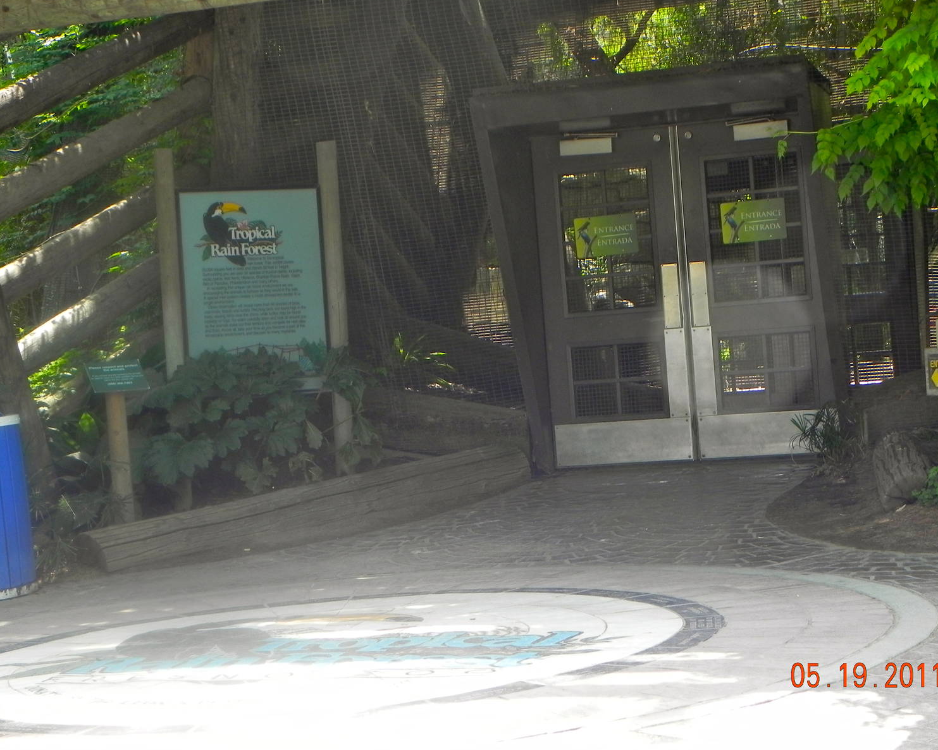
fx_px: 2193
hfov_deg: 24.1
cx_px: 501
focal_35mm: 79
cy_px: 375
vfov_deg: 19.4
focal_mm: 13.4
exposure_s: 1/98.1
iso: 160
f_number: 4
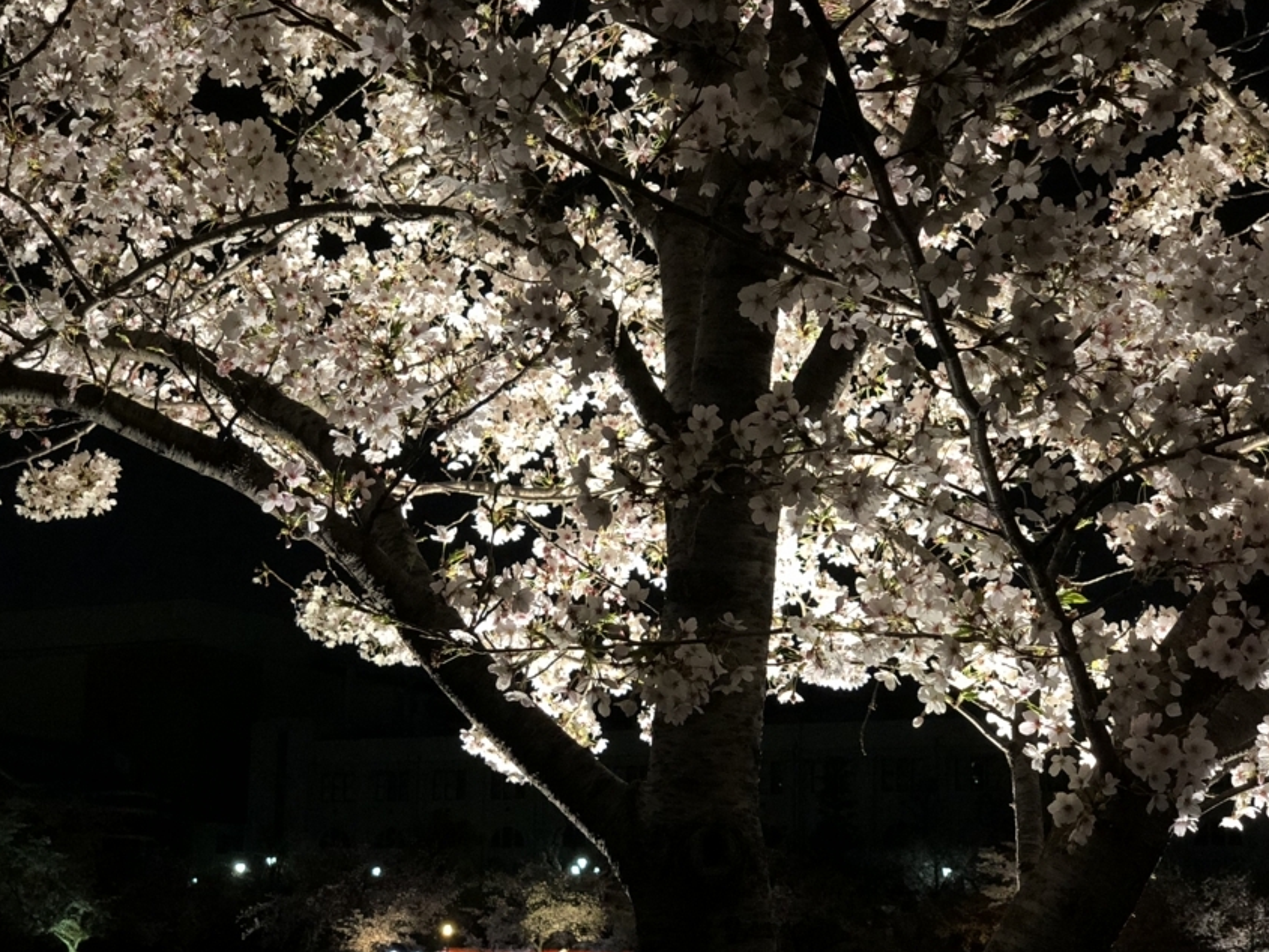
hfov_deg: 30.7
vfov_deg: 23.3
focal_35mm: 63
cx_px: 545
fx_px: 2310
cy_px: 550
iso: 160
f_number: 2.4
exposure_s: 1/17
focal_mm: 6
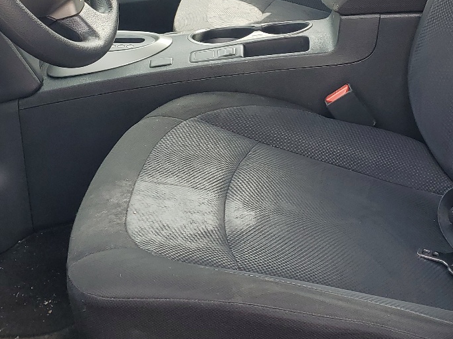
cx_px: 276
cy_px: 53
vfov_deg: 23.5
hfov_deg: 31.6
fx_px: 798
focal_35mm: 61
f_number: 1.5
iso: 50
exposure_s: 1/333
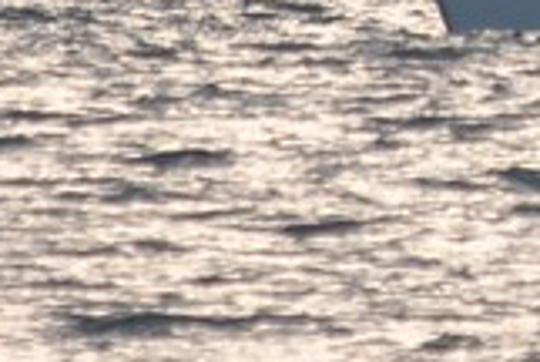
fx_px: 20614
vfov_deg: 1.0
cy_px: -379
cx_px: 728
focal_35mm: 1372
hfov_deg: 1.5
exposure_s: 1/1600
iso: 200
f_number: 5.3
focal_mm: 165
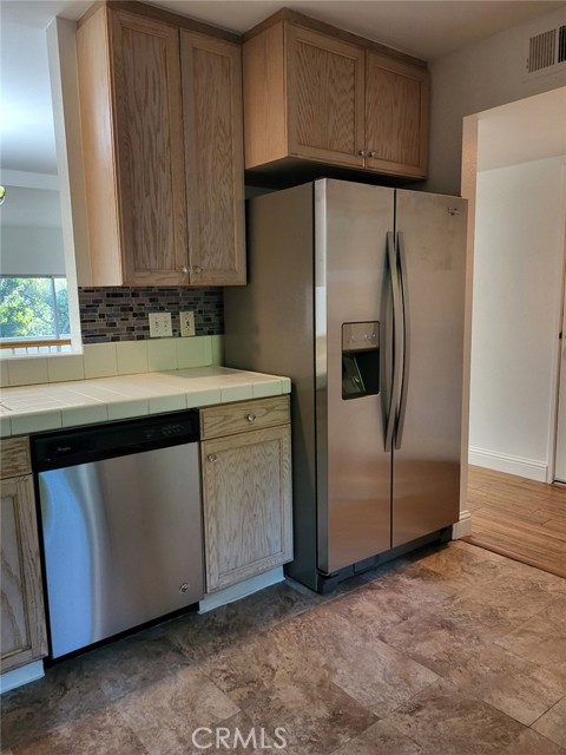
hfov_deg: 53.1
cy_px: 378
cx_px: 283
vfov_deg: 67.3
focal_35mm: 26
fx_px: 567
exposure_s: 1/40
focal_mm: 5.4
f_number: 1.8
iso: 320
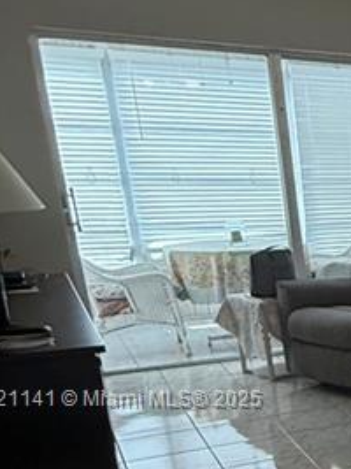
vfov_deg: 29.7
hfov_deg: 16.6
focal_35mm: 63
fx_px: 852
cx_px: 730
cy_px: 400
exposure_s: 1/120
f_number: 2.2
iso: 500
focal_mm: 2.22
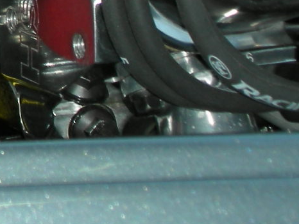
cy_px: -173
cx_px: -305
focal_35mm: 233
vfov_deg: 6.2
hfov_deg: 8.1
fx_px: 2012
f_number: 3.7
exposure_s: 1/60.1
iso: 50
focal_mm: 8.8
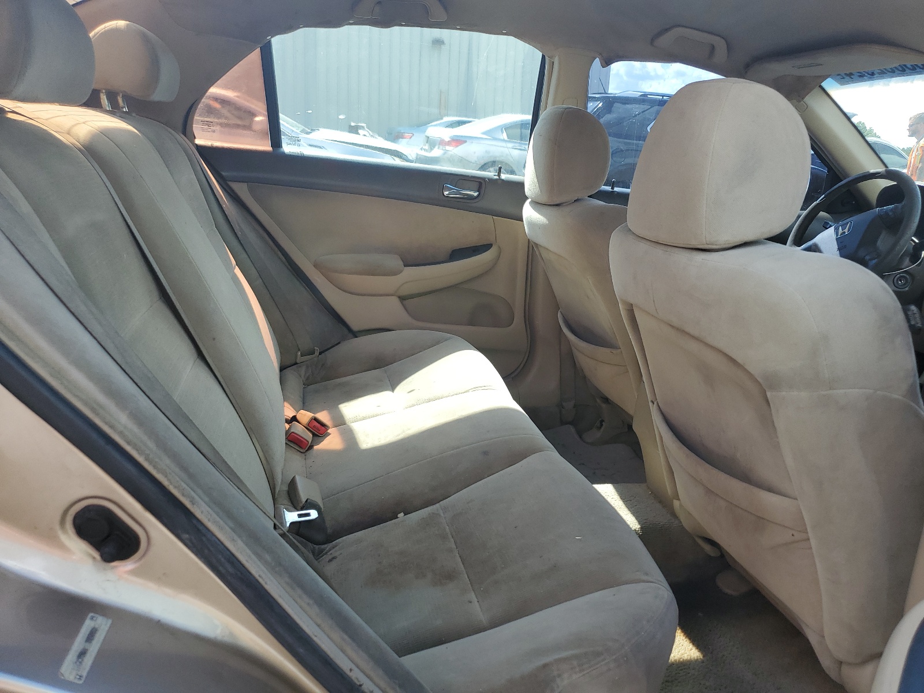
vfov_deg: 53.1
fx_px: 694
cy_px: 346
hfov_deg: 67.3
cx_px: 462
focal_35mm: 26
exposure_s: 1/833
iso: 50
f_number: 1.5
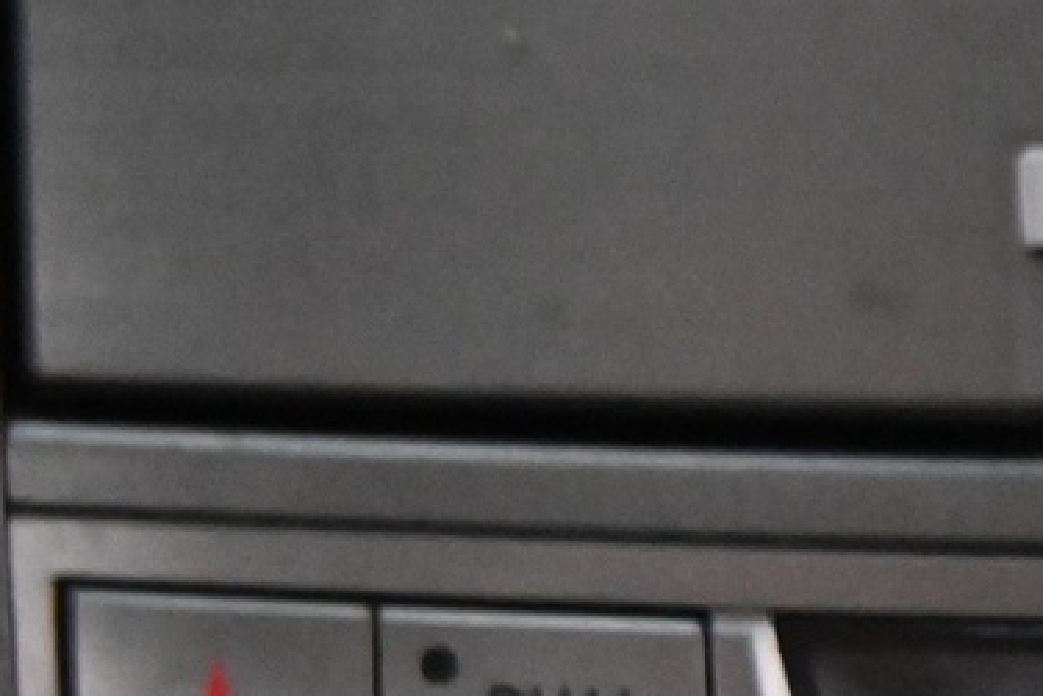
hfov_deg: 6.3
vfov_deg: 4.2
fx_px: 9361
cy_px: 959
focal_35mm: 323
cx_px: 1573
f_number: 7.1
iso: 10000
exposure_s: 1/80
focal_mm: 50
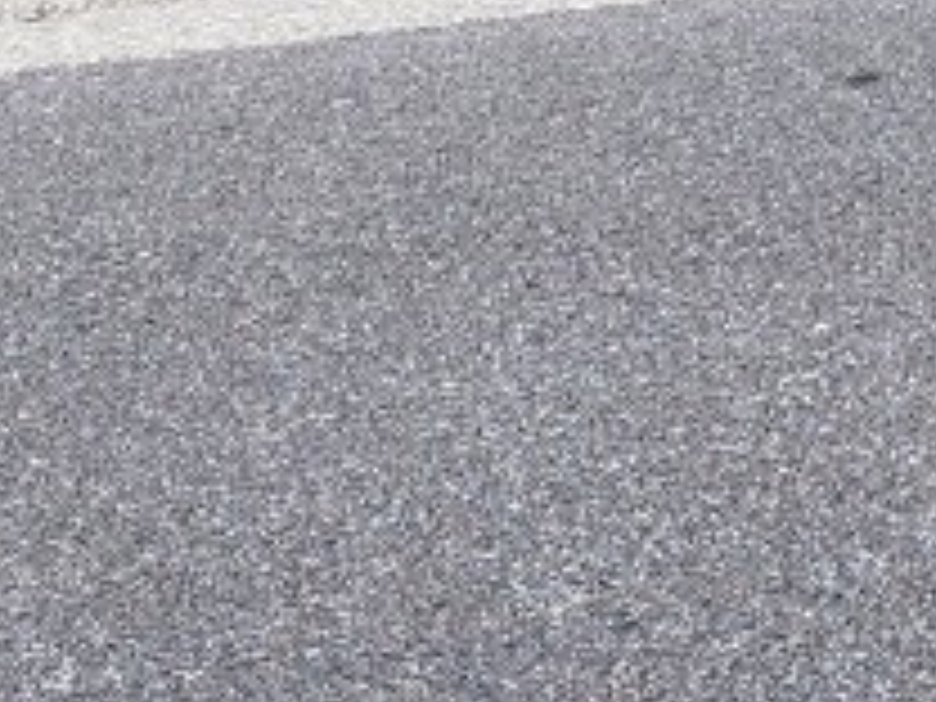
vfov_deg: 11.7
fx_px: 3055
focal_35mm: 113
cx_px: 1616
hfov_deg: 15.3
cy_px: -738
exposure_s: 1/709
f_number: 1.8
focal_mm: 5.4
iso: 20
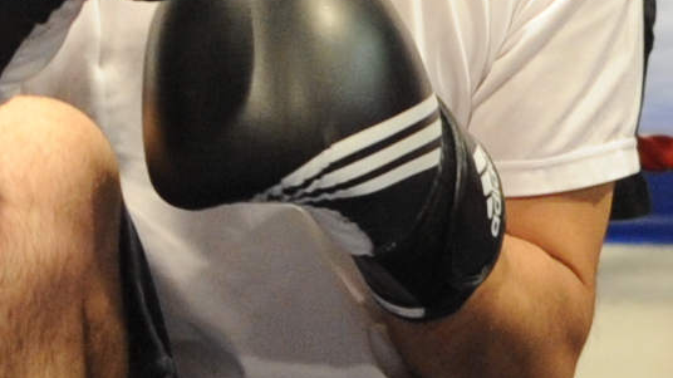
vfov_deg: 4.1
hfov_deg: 7.4
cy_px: -340
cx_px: 613
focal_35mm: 291
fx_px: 5191
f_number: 4
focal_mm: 35
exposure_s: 1/30
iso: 1600
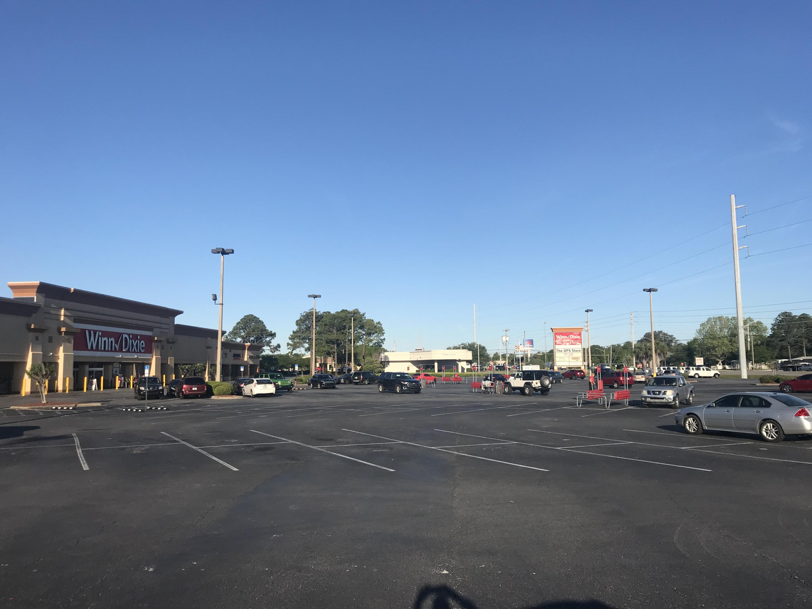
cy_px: 304
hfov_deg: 63.4
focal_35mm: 28
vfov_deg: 49.7
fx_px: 657
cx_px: 406
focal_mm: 3.99
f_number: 1.8
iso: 20
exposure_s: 1/2994
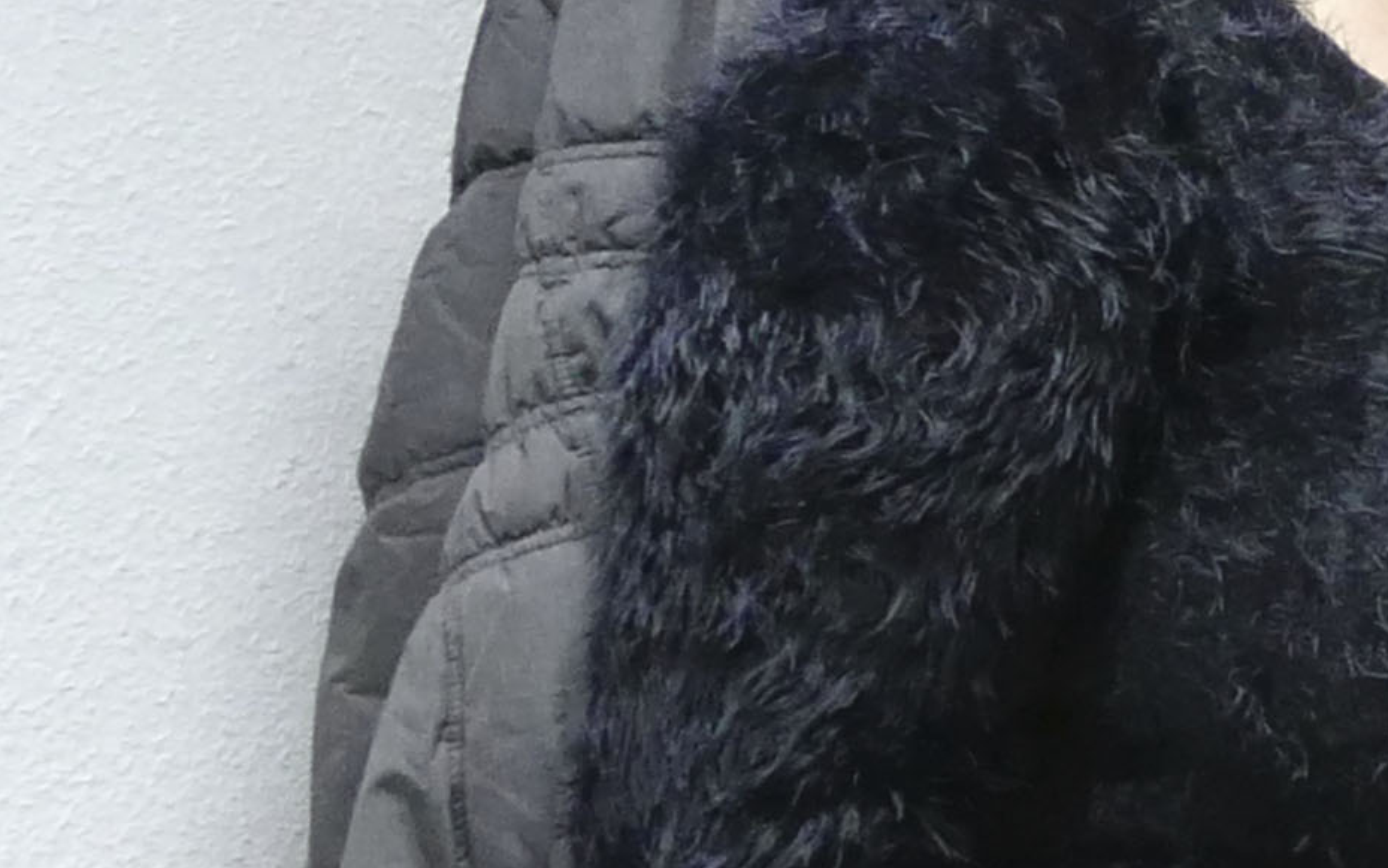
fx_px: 7945
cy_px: 417
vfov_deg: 6.3
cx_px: 3846
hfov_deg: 8.6
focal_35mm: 210
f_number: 3.1
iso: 1000
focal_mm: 12.9
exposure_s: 1/80
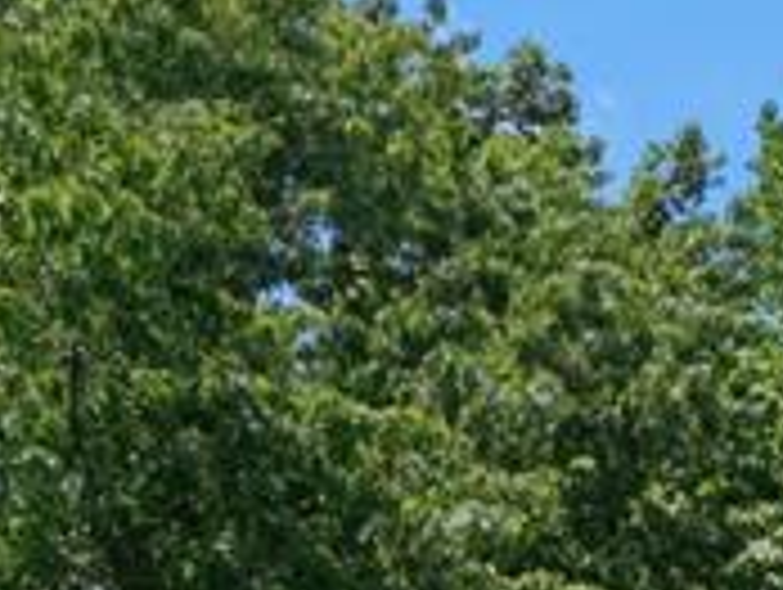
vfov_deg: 9.5
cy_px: 1360
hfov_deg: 12.3
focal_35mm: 141
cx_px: 1566
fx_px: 3194
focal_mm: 6.72
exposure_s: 1/160
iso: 400
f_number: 1.7
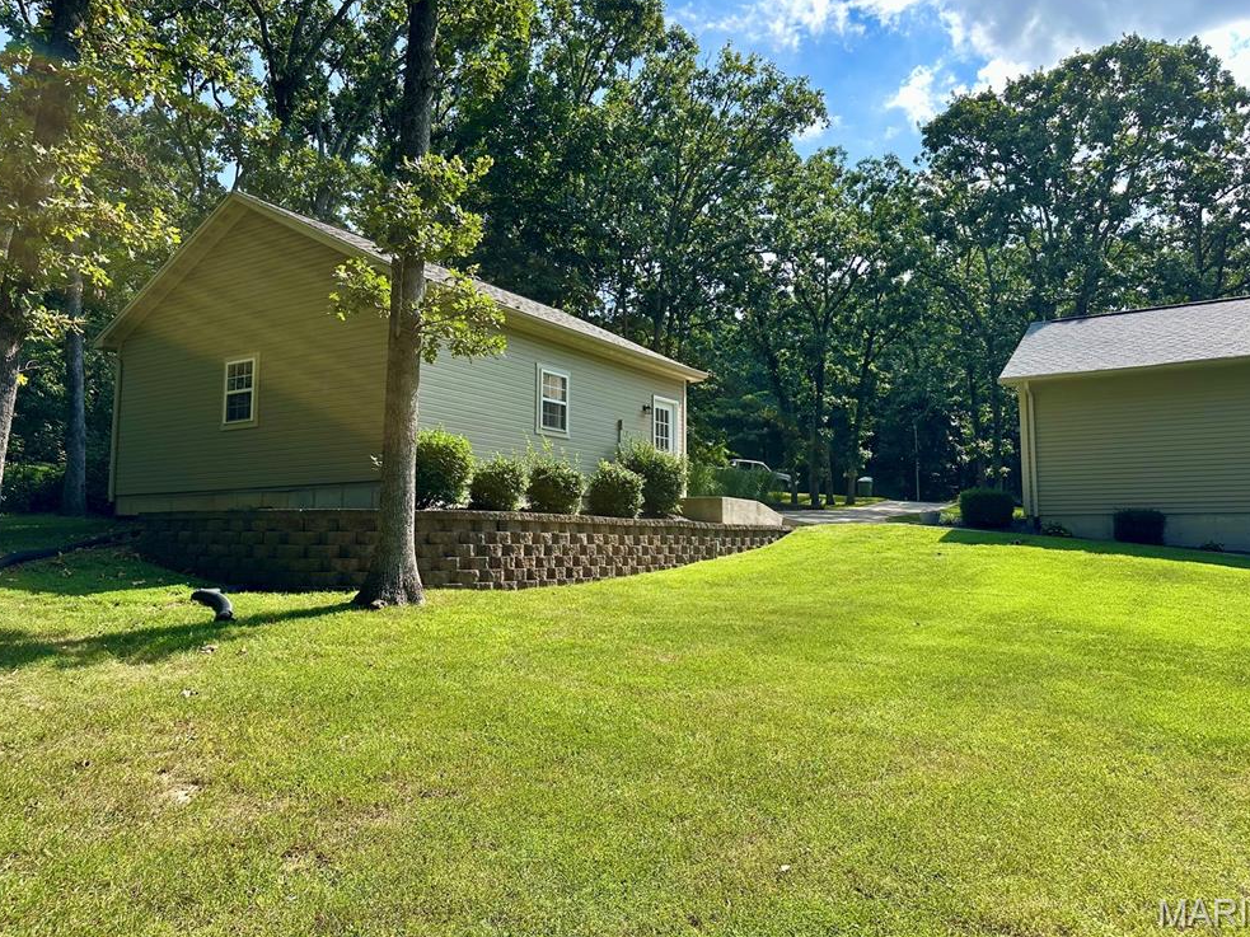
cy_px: 451
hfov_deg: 69.4
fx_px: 903
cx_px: 635
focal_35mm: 25
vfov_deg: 54.9
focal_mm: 6.86
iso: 80
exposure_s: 1/1721
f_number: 1.78
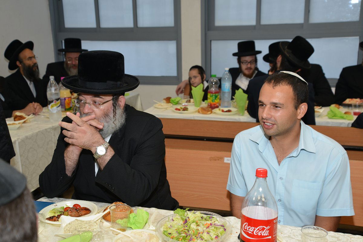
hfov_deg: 41.1
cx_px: 182
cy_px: 121
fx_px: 484
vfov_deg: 28.1
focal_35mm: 48
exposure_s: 1/160
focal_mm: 48
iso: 640
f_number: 5.6
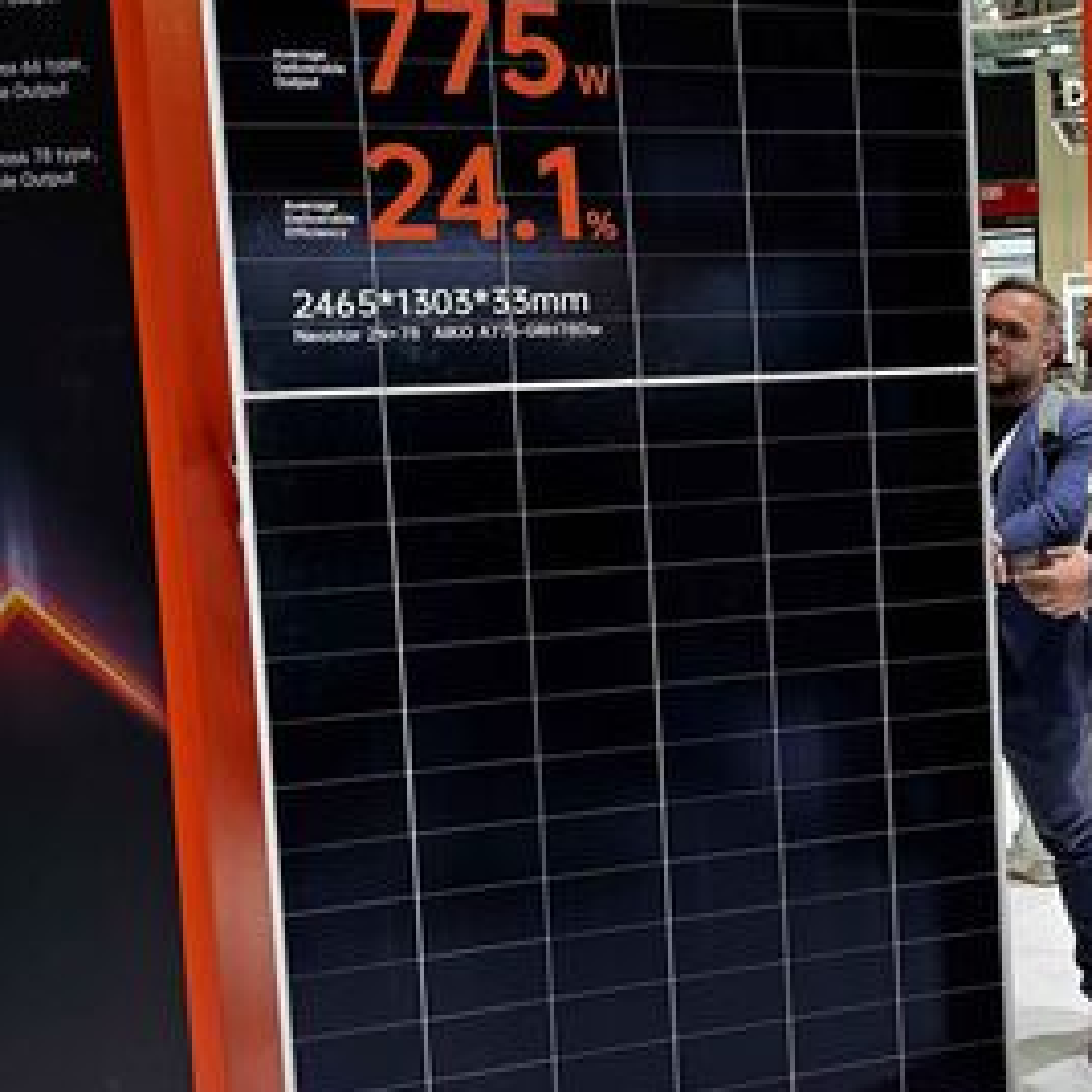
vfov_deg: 33.4
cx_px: 917
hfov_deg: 32.2
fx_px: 1820
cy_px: 528
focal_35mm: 51
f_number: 1.78
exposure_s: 1/100
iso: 80
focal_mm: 6.76
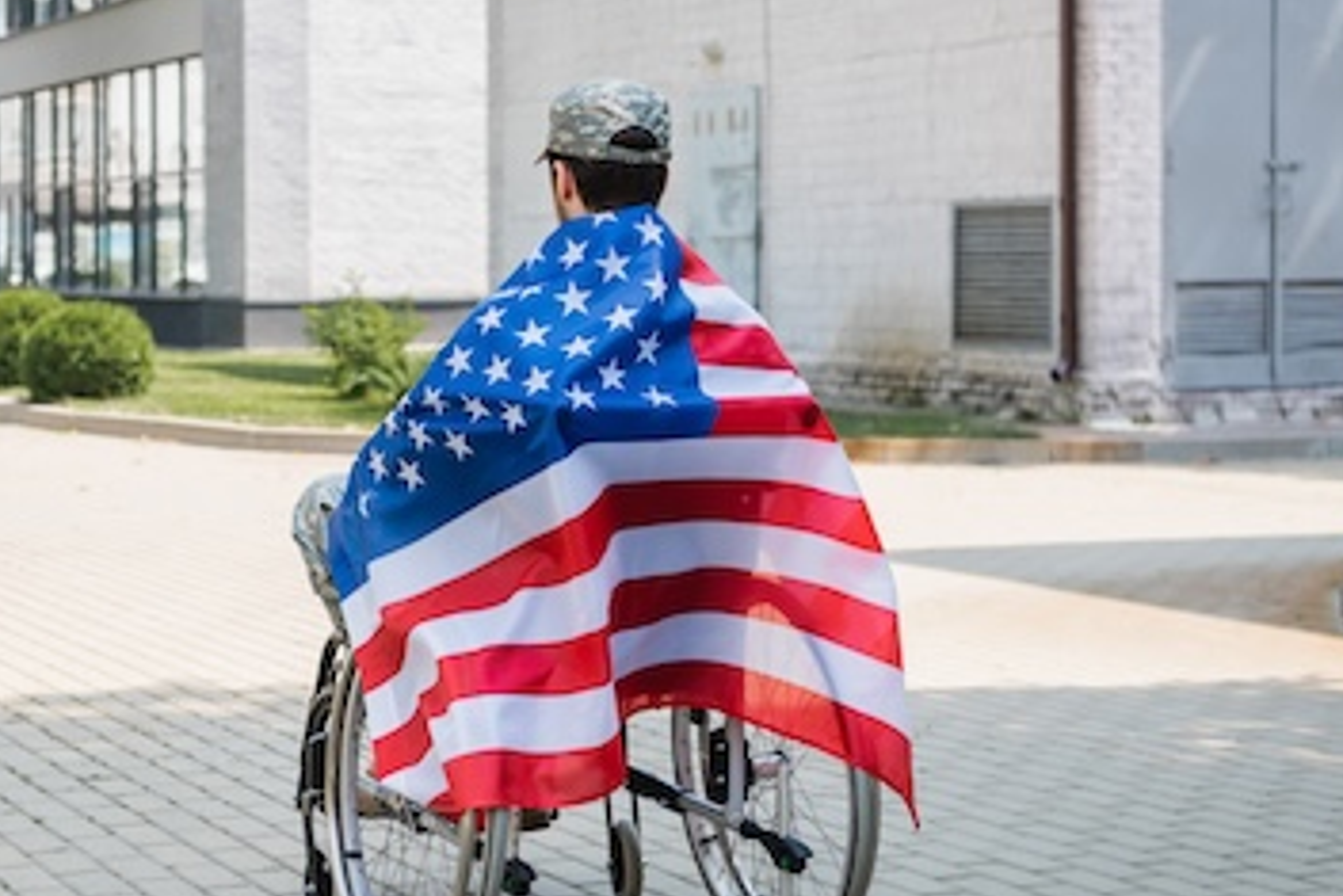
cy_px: 358
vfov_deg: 18.2
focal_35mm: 75
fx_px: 2799
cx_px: 401
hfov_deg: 26.8
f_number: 2.8
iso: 100
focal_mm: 44
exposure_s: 1/400
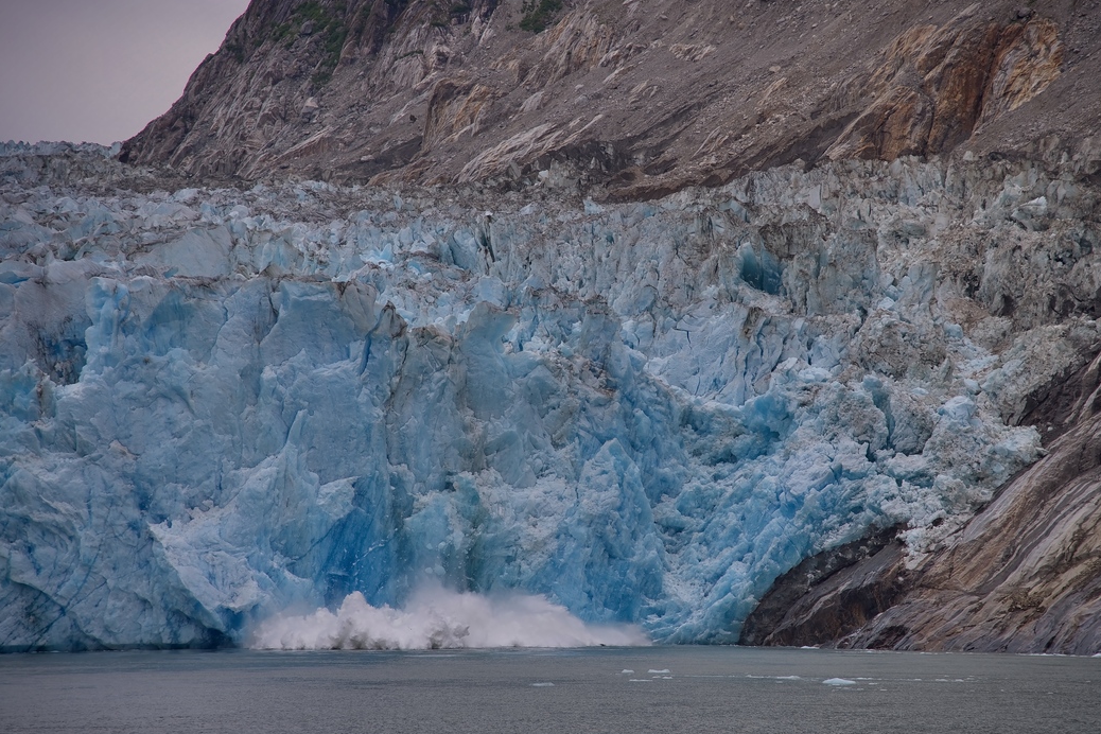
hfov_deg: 13.9
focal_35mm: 148
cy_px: 350
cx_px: 607
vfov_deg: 9.3
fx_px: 4526
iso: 100
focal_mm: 120
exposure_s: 1/250
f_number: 5
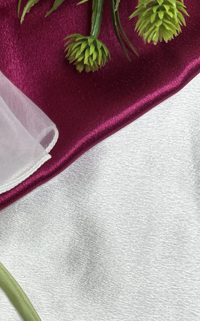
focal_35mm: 54
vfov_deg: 35.7
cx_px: -23
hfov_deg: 22.6
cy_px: 277
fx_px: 471
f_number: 1.78
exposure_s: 1/121
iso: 64
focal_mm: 6.86
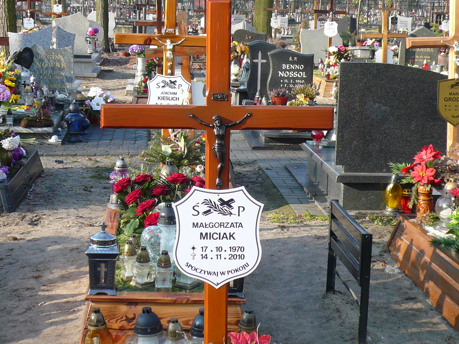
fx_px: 981
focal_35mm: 74
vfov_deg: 19.9
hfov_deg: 26.3
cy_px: 172
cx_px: 230
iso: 100
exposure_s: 1/200
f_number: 3.6
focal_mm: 8.1
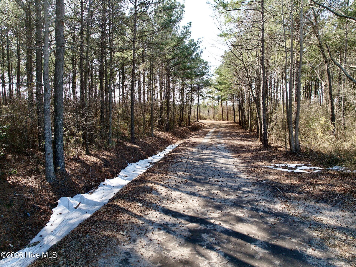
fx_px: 247
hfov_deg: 71.6
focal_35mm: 24
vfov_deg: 56.8
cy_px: 134
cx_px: 178
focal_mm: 12.29
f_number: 2.8
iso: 400
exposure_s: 1/1250
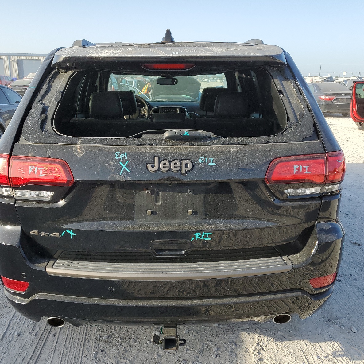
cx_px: 167
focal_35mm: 31
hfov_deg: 52.5
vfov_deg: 52.5
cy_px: 183
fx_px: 369
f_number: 1.5
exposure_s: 1/1250
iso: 50
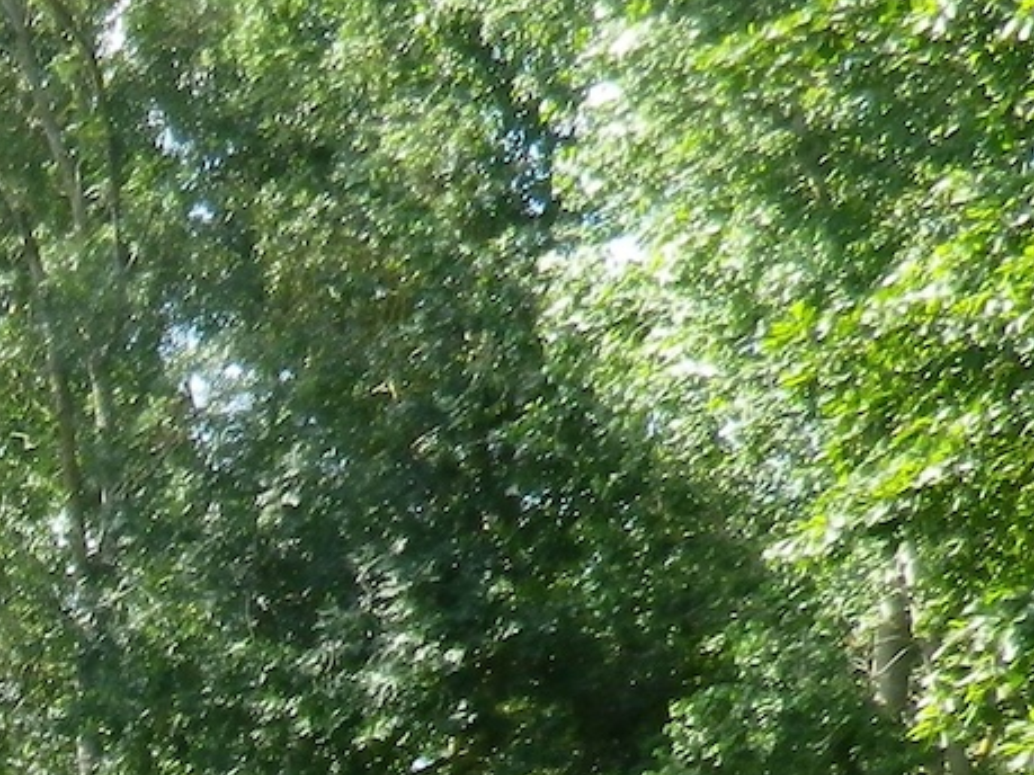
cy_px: 1539
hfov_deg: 16.9
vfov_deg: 12.1
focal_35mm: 109
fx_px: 3255
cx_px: -351
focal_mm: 4.5
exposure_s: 1/125
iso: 80
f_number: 3.5
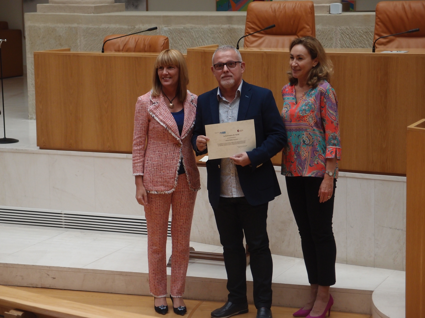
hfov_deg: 21.3
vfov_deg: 16.1
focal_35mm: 92
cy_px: 159
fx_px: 1130
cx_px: 212
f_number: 2.4
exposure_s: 1/200
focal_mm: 19.84
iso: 160
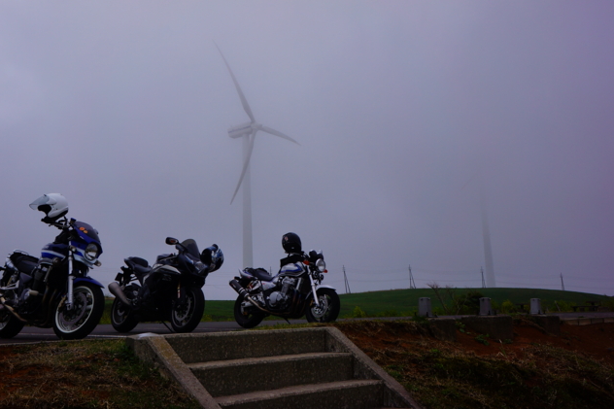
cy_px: 157
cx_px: 274
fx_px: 648
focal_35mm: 38
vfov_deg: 34.9
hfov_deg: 50.6
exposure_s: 1/320
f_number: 8
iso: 100
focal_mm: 20
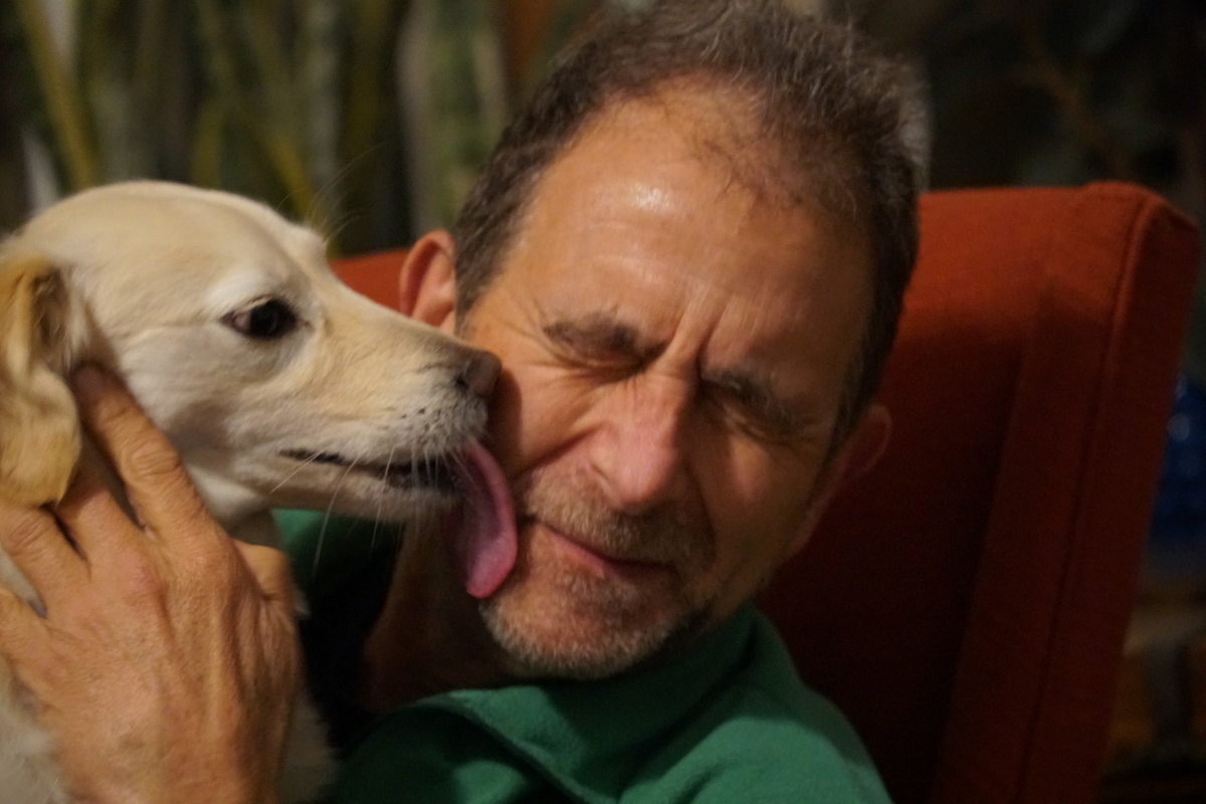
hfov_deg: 13.3
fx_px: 5175
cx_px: 603
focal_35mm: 154
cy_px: 402
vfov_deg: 8.9
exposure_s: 1/50
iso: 6400
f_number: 4
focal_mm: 103
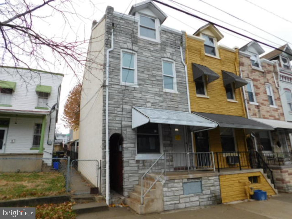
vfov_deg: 58.9
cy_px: 110
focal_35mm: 23
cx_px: 146
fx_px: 194
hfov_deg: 73.9
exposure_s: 1/160
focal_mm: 4
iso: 125
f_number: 3
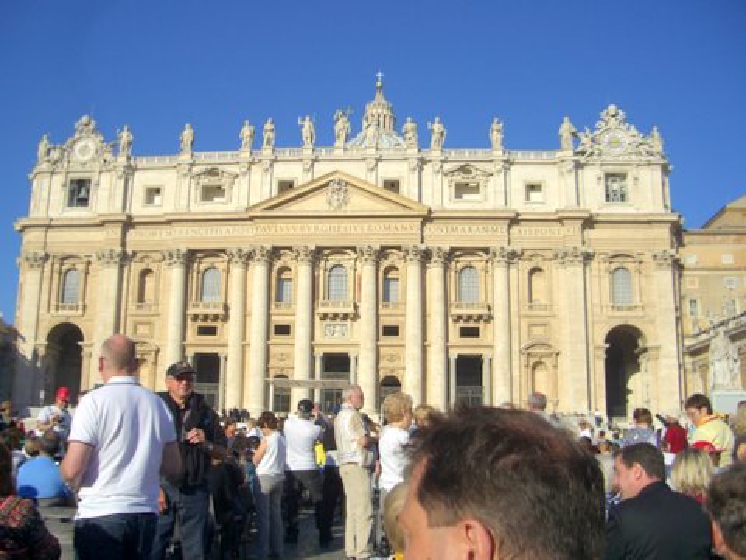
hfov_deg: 49.0
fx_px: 819
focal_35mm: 38
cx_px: 373
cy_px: 280
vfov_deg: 37.7
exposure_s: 1/500
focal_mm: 7.9
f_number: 5.6
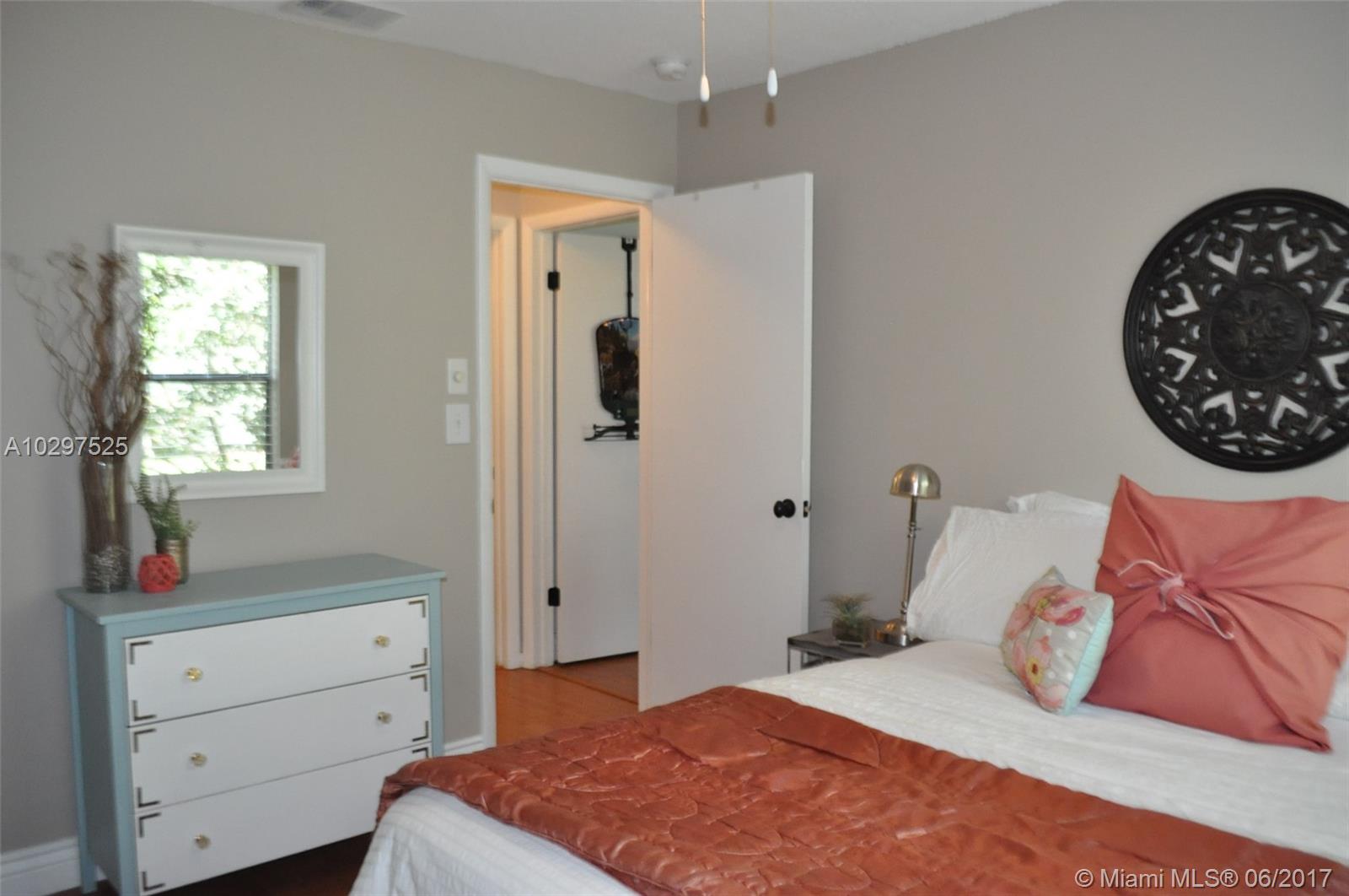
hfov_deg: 67.5
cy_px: 448
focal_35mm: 27
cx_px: 674
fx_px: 1010
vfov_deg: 47.8
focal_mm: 18
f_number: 5
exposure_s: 1/200
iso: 2200
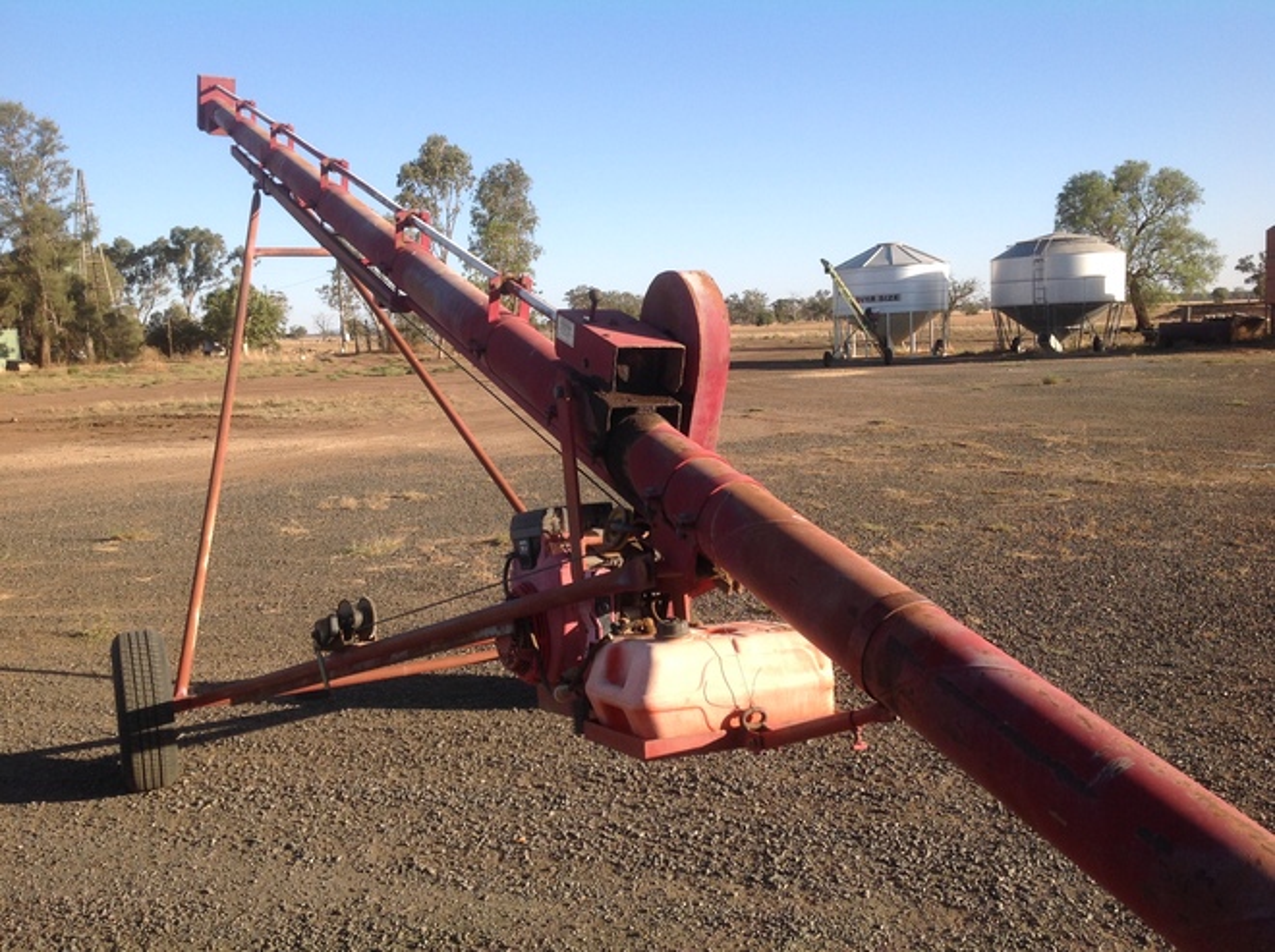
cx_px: 638
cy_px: 476
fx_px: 1287
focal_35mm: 35
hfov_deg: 52.7
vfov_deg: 40.6
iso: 50
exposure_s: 1/1120
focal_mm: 4.28
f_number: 2.4
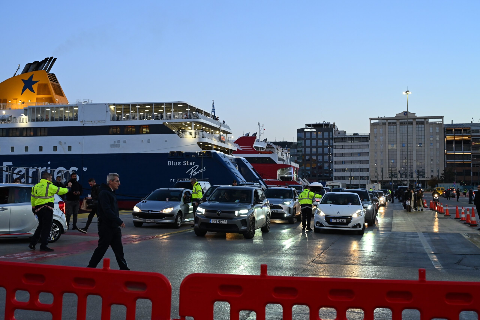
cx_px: 240
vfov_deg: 28.1
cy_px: 160
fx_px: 640
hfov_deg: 41.1
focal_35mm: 48
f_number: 5
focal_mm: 48
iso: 1600
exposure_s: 1/200
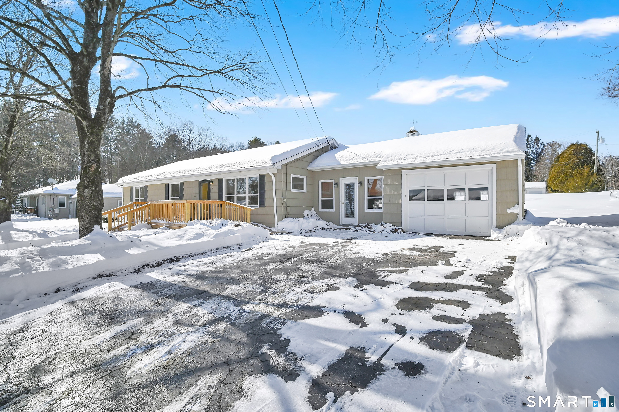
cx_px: 310
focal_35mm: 16
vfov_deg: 73.7
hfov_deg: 96.8
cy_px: 206
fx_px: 275
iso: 400
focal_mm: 16
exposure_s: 1/1600
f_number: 8
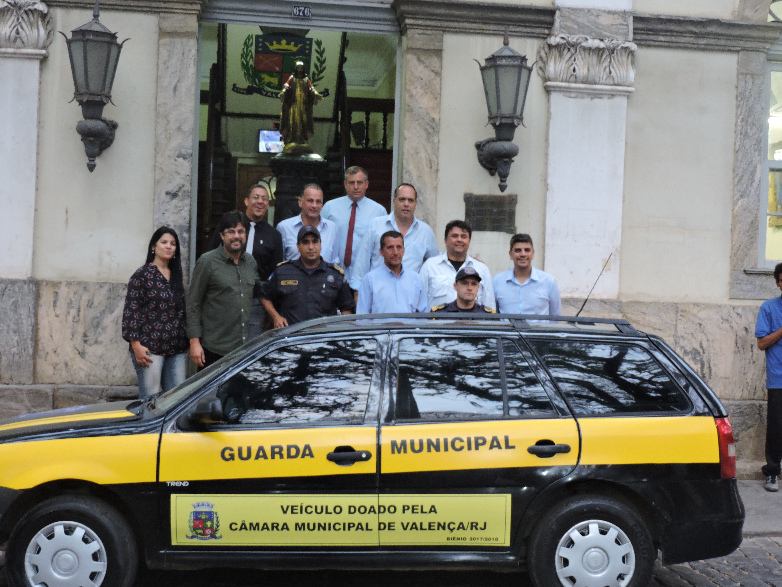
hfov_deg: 38.2
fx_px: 1130
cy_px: 294
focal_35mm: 50
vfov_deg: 29.1
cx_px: 391
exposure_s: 1/13
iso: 400
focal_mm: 8.9
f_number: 3.6
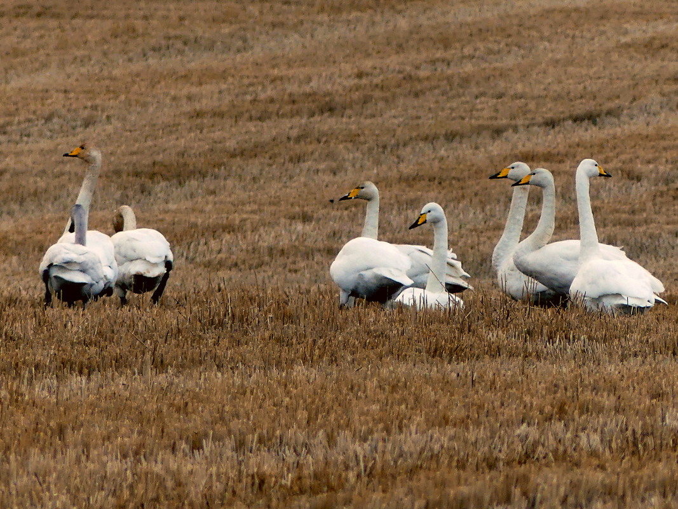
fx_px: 23501
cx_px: 339
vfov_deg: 1.2
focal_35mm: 1200
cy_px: 254
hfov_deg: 1.7
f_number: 3.5
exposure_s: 1/250
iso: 100
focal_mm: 108
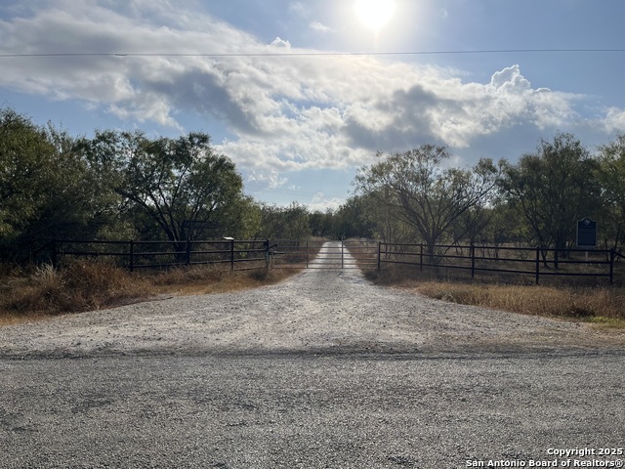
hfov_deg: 67.3
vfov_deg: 53.1
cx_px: 312
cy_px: 234
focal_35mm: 26
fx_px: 469
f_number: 1.6
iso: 50
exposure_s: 1/13333
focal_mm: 5.1
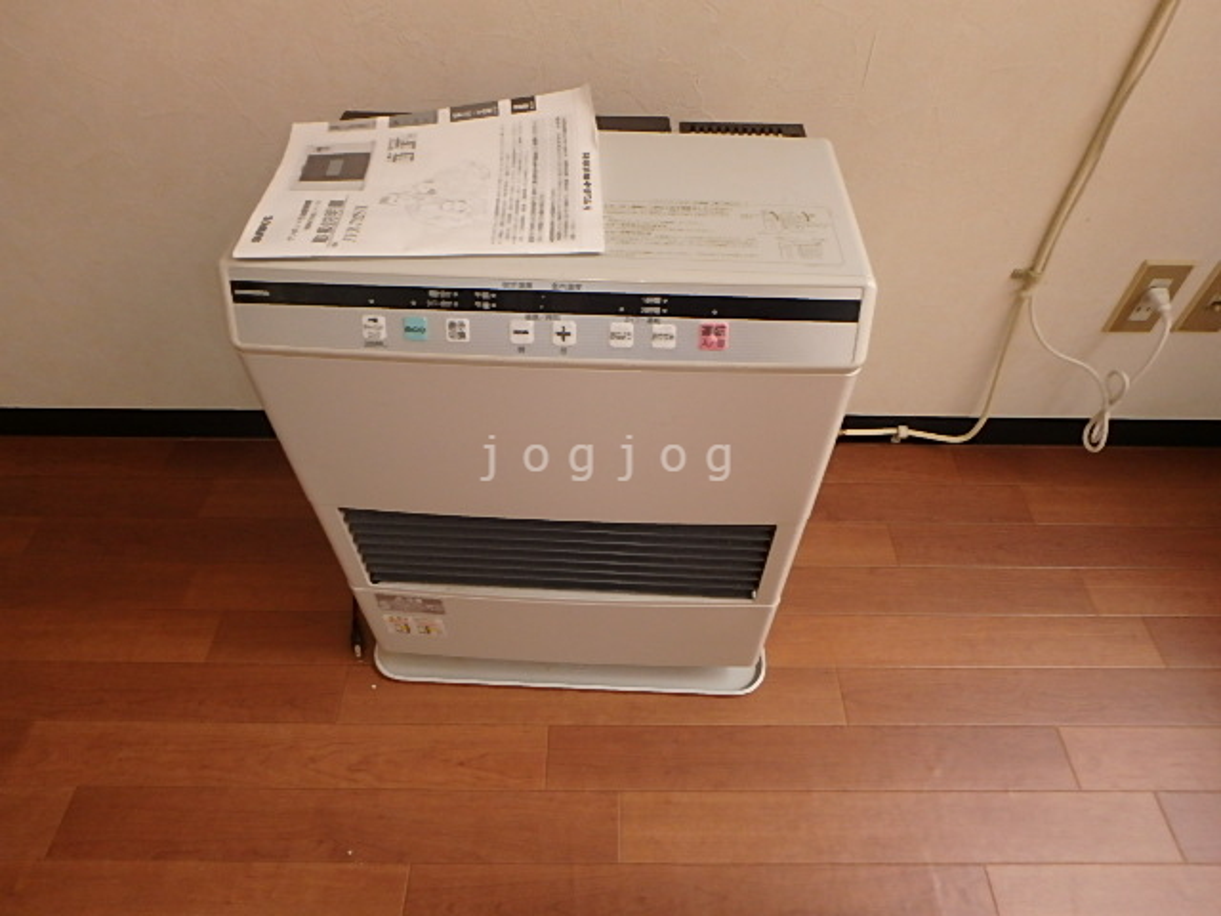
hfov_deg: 79.0
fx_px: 741
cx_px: 610
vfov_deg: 63.4
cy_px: 458
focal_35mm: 21
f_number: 3.5
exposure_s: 1/30
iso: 320
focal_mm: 3.7
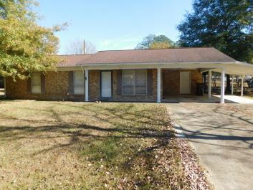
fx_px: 190
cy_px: 87
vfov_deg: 53.0
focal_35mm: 26
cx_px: 125
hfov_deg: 67.3
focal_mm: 4
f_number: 3
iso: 125
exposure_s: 1/640
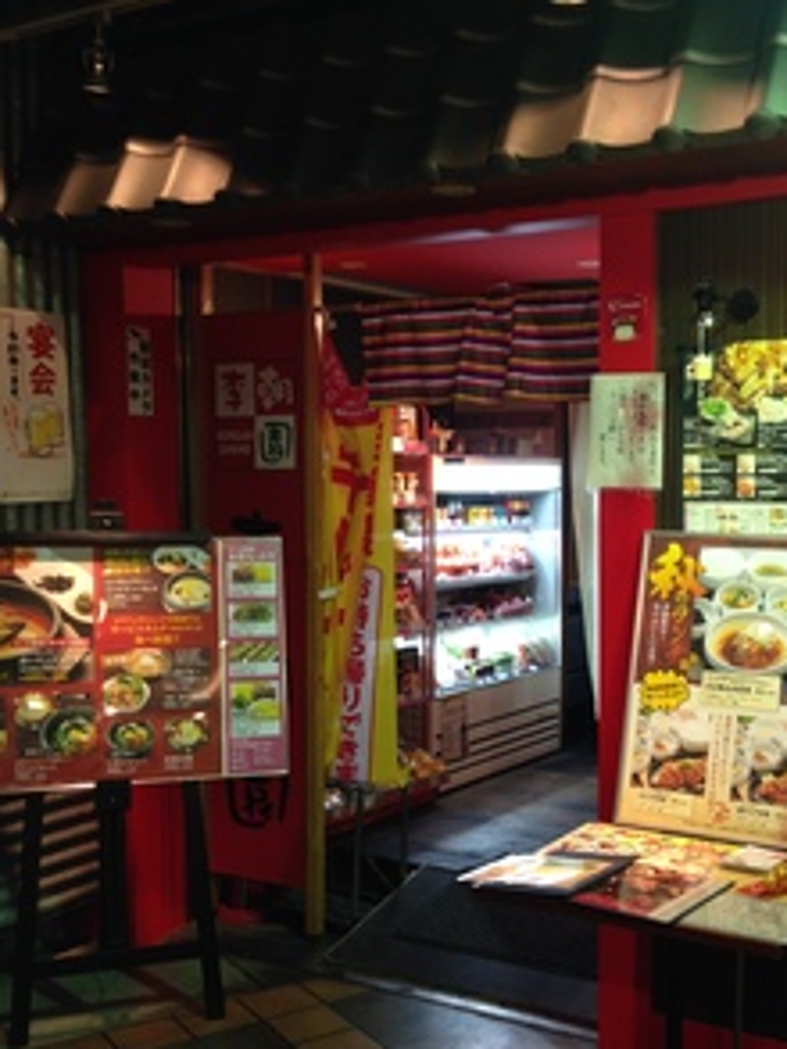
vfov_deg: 42.0
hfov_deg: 31.9
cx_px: 533
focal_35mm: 45
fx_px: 1363
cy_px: 573
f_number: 2.4
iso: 50
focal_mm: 4.12
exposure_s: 1/20
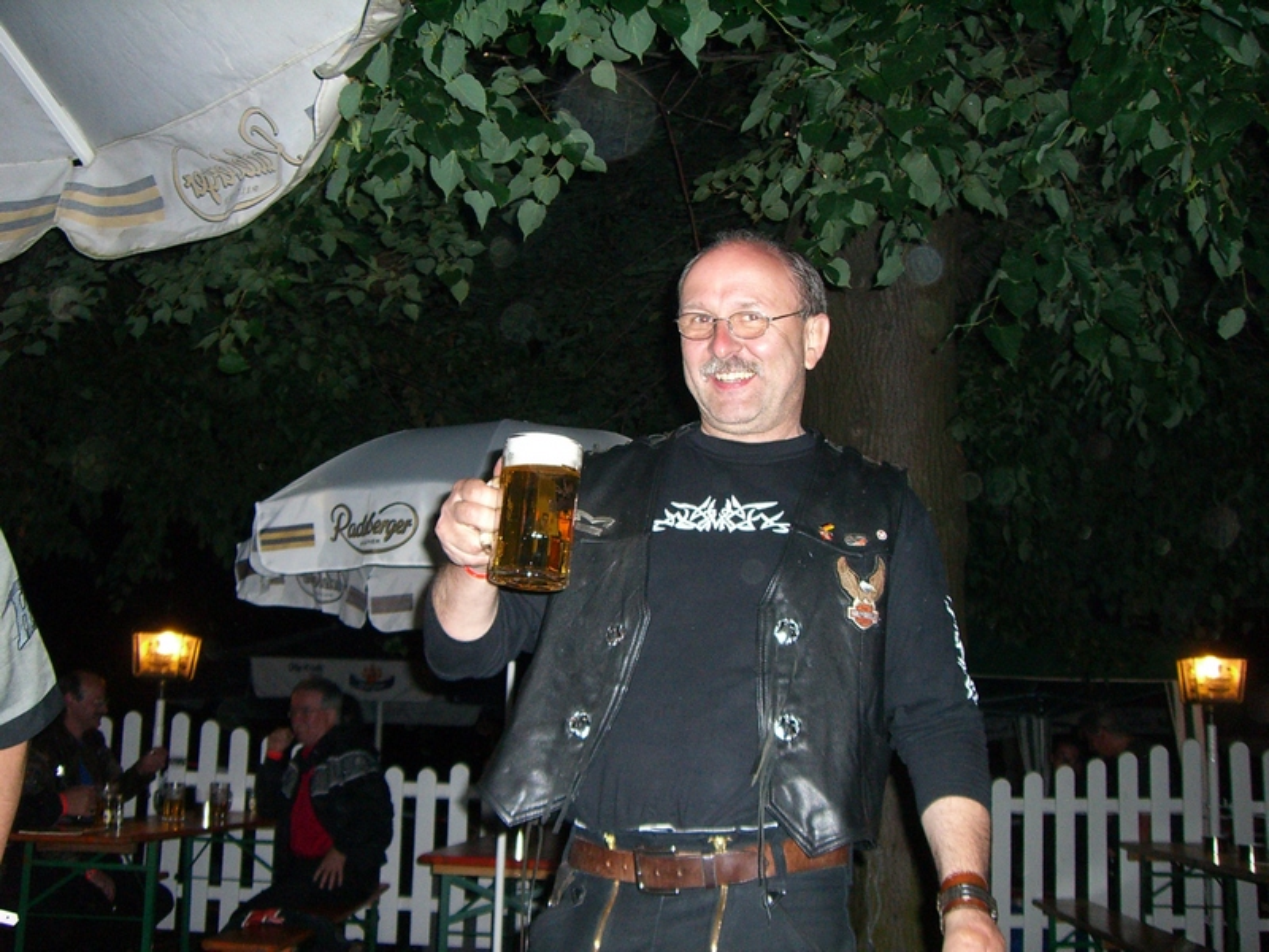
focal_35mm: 38
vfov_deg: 37.7
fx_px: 1393
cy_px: 476
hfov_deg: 49.0
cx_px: 634
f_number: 2.7
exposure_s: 1/60
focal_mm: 6.2
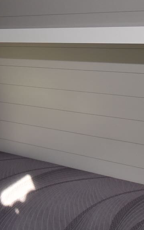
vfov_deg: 40.1
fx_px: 301
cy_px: 44
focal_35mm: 48
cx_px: 56
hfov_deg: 26.8
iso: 560
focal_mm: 10
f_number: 5
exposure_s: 1/100
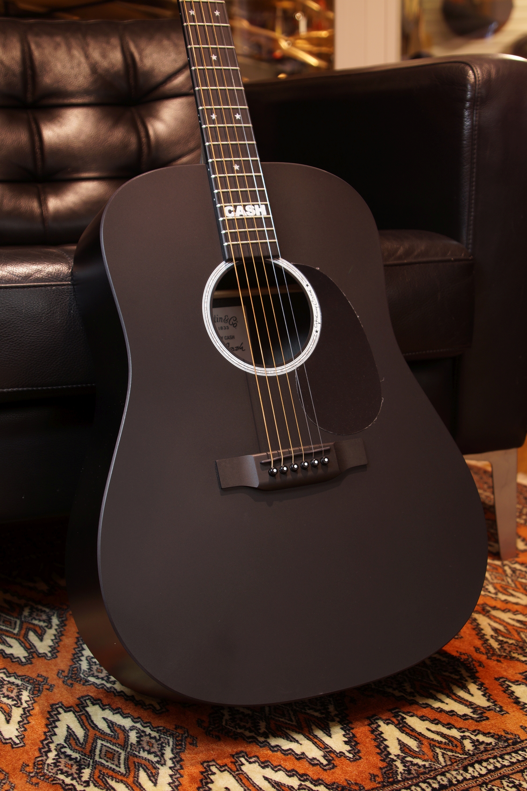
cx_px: 264
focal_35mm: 52
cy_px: 396
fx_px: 1153
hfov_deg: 25.8
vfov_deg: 37.9
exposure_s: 1/6
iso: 100
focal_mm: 35
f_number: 5
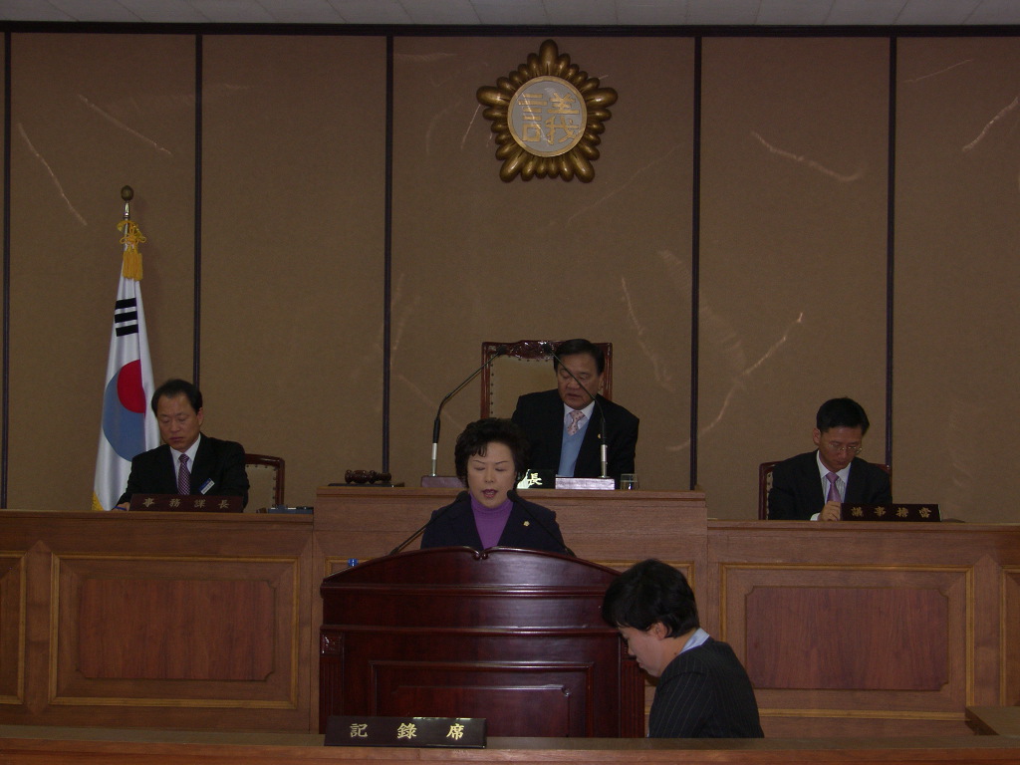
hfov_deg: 24.4
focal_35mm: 80
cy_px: 382
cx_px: 510
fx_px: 2357
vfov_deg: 18.4
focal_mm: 20.7
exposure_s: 1/80
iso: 100
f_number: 3.2
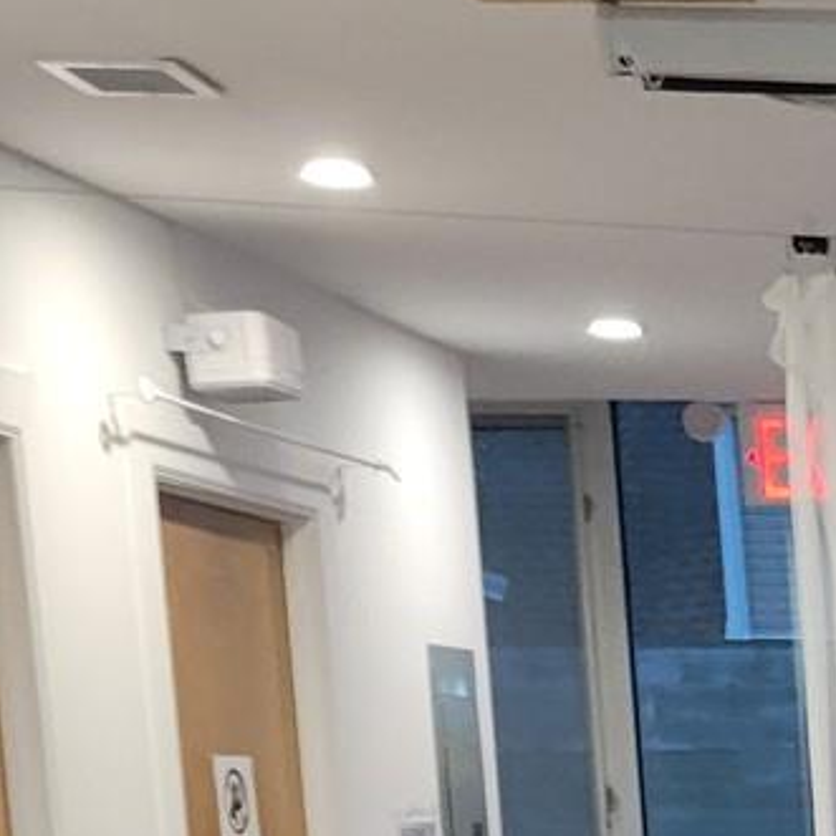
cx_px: 1978
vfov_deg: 11.4
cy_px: 1536
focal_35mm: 142
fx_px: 3880
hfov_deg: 10.6
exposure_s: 1/40
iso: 200
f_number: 1.8
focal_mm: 5.4
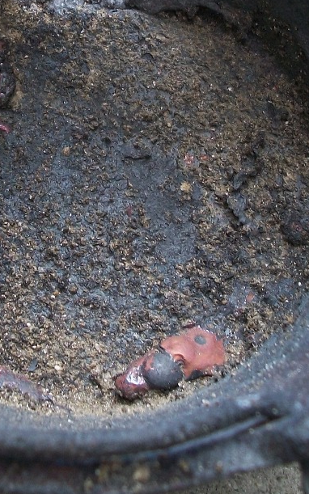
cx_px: 61
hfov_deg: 16.2
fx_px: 1078
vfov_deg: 25.4
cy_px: 108
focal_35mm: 80
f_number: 2.9
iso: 97
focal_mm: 5.7
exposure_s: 1/60
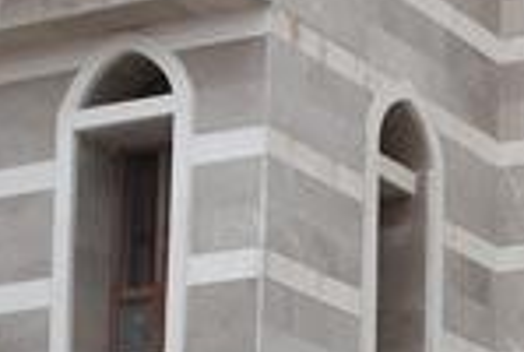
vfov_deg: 7.1
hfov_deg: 10.7
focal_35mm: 185
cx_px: 805
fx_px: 2698
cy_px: 808
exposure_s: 1/160
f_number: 6.3
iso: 100
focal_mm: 18
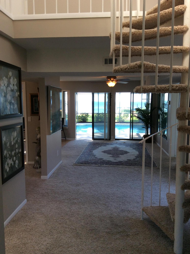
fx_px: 235
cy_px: 127
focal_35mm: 32
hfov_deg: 44.0
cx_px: 95
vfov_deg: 56.9
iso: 40
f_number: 2.4
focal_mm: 3.3
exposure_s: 1/60
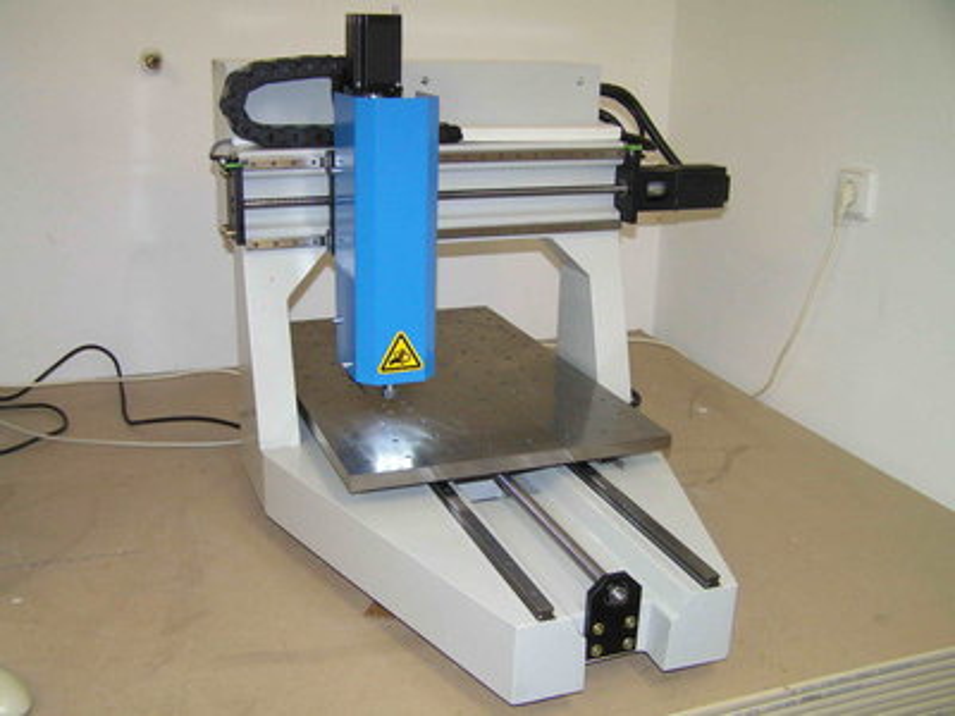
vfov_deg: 37.7
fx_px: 1048
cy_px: 358
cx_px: 478
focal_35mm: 38
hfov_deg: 49.0
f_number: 2.8
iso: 200
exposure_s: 1/40
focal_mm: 6.3
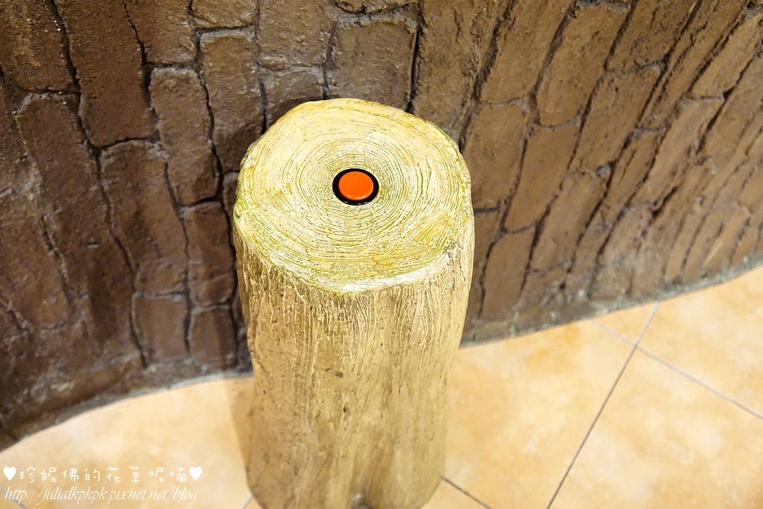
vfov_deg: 34.2
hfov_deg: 49.5
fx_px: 827
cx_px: 382
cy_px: 254
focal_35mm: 39
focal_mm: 26
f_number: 4
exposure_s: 1/60
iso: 3200
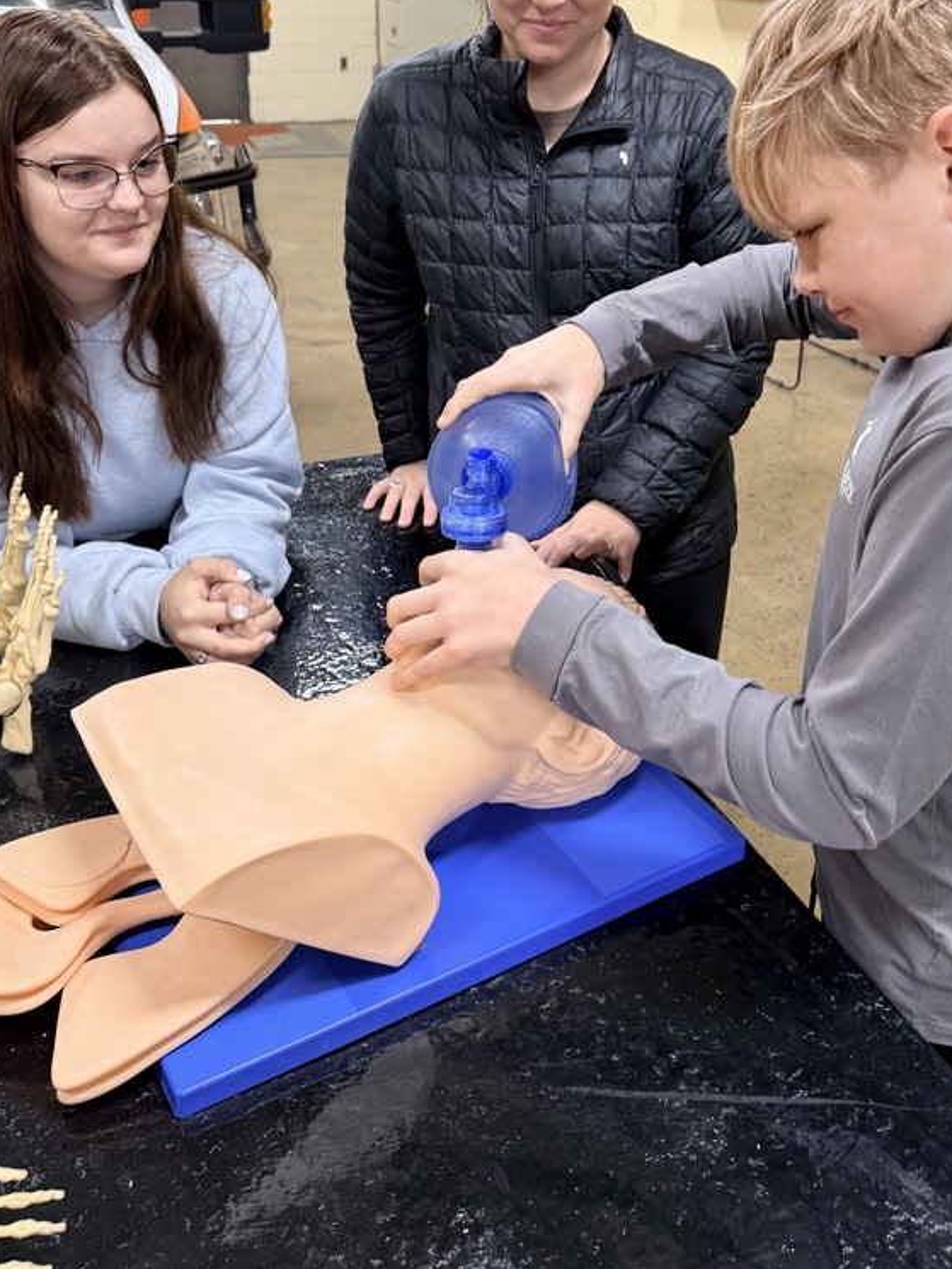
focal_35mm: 33
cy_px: 513
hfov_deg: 42.9
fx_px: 1210
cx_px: 509
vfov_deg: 55.0
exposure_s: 1/60
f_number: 1.78
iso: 125
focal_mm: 6.76
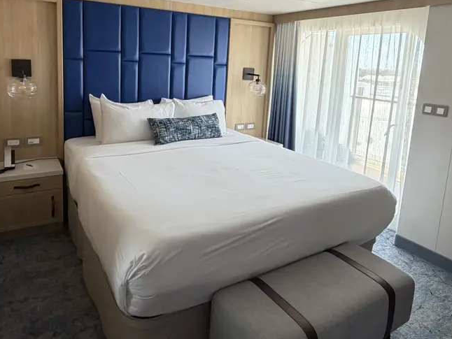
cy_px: 111
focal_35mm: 26
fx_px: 340
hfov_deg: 67.1
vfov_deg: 52.0
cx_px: 199
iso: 160
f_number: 2.2
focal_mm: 2.22
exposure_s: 1/121
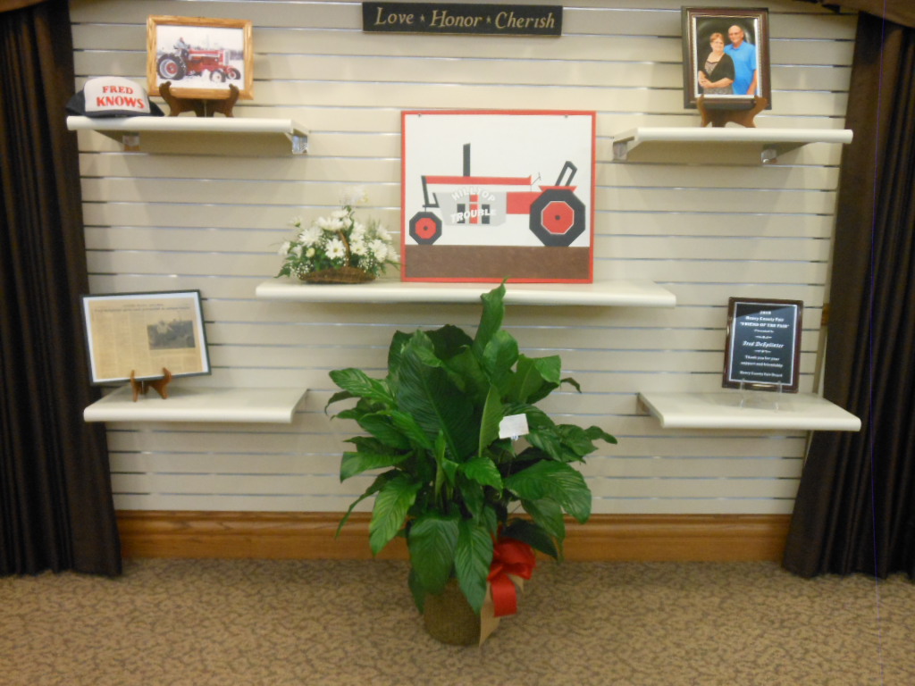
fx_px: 872
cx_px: 458
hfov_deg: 55.4
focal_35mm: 33
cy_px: 343
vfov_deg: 42.9
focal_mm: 6
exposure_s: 1/20
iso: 400
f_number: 3.5
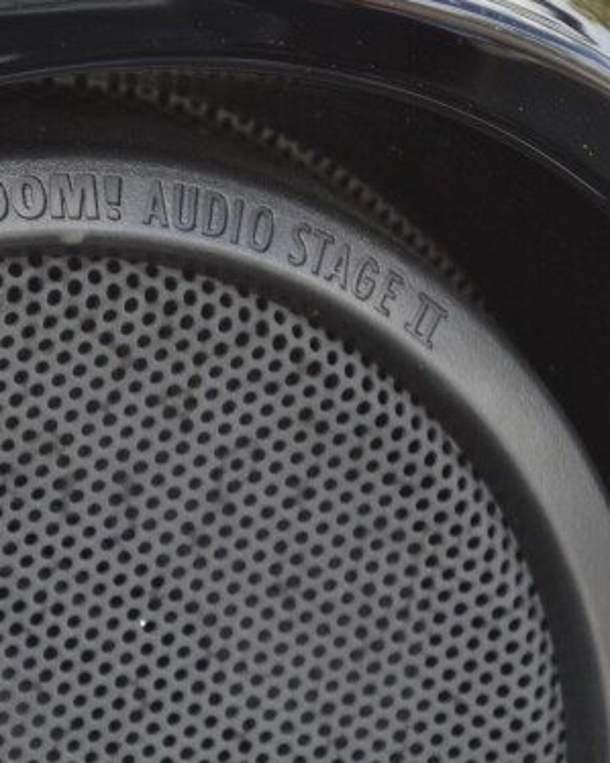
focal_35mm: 249
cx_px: 45
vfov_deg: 7.8
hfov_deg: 6.2
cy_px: 439
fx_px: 5610
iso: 220
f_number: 5.6
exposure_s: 1/125
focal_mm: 55
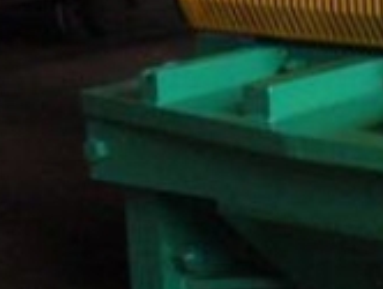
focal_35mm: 178
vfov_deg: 8.3
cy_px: -51
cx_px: 754
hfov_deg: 10.3
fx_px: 1972
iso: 200
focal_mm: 6.1
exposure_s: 1/8
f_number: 2.8
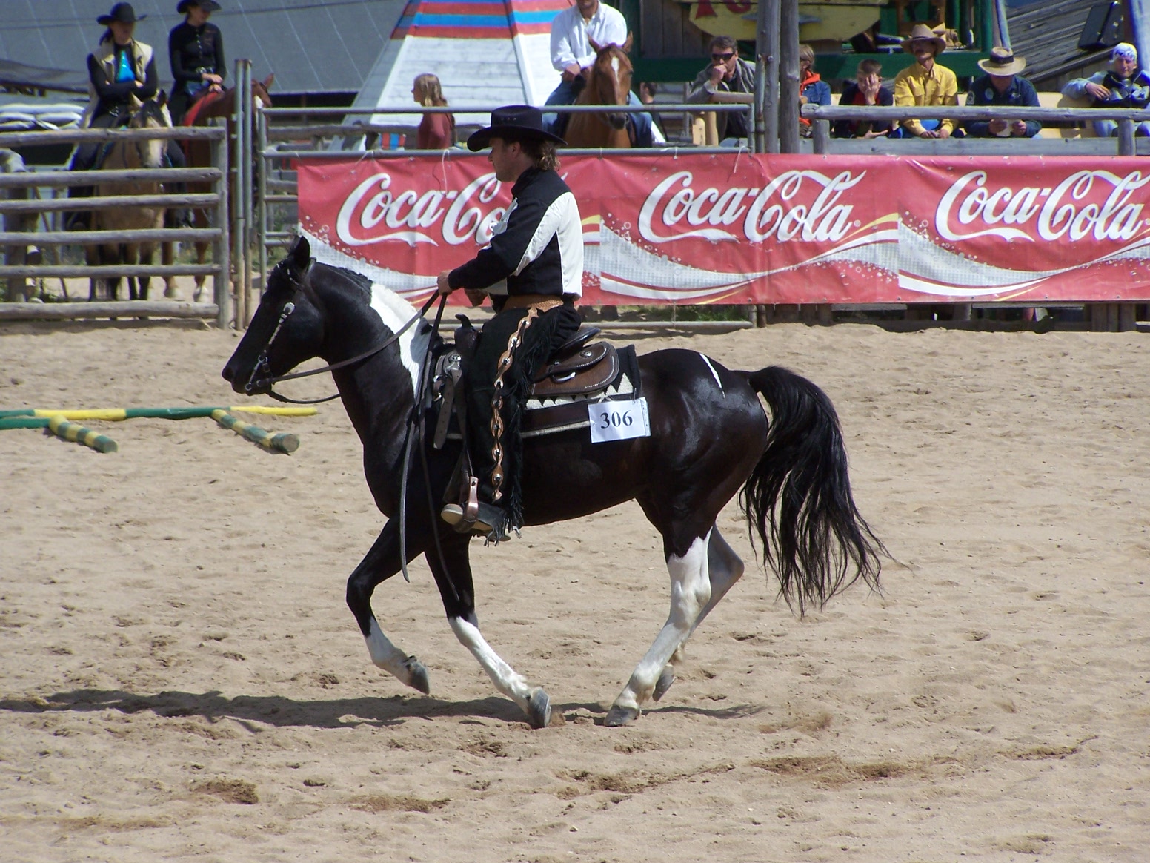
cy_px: 432
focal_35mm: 268
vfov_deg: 5.5
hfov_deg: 7.4
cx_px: 575
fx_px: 8903
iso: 80
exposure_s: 1/1000
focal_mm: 44.4
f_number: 5
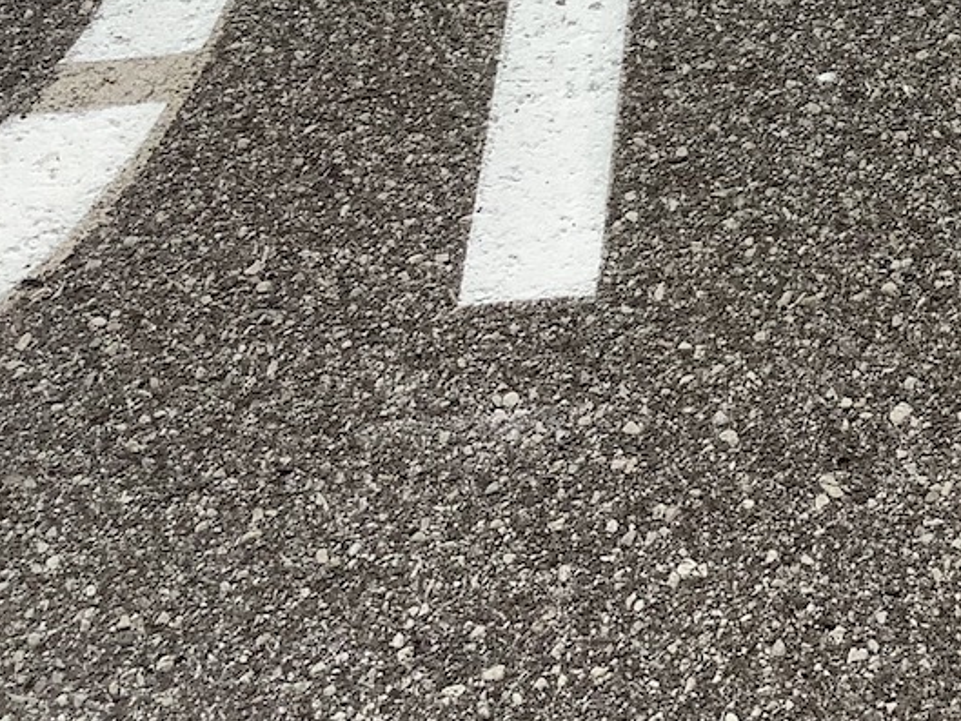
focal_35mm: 83
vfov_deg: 17.3
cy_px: -14
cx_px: 929
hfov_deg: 22.7
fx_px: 2305
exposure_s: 1/4082
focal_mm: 3.3
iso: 25
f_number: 2.4
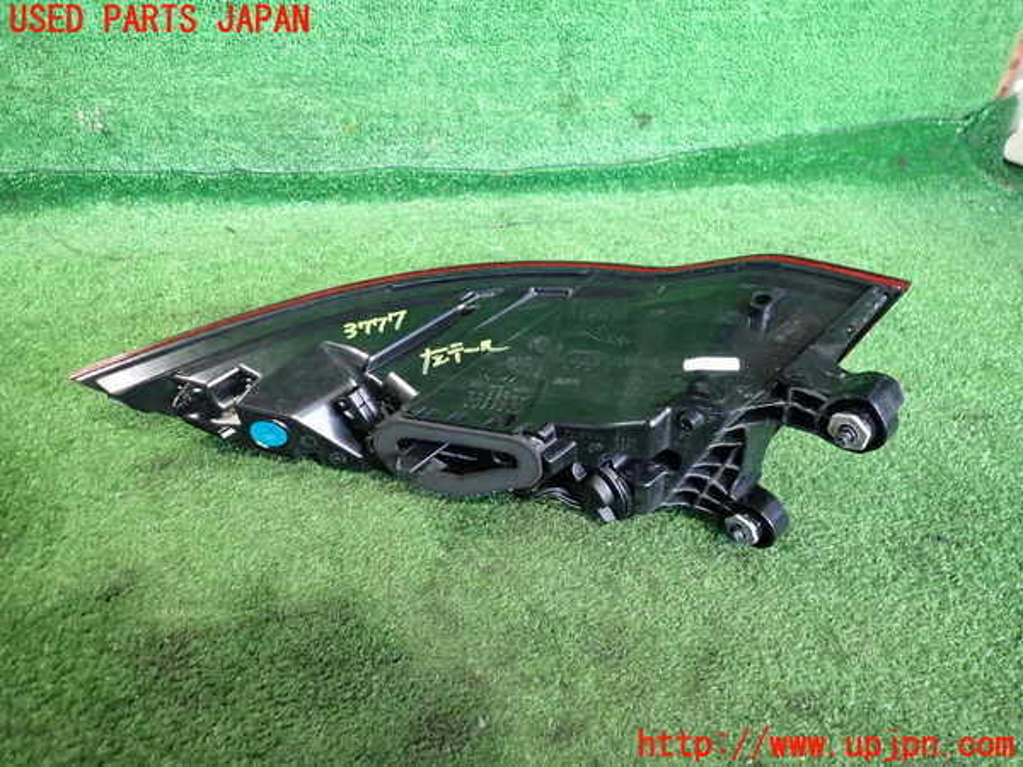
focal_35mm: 25
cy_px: 384
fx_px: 739
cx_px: 512
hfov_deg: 69.4
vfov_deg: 54.9
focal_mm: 4.5
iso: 500
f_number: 2
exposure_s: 1/30
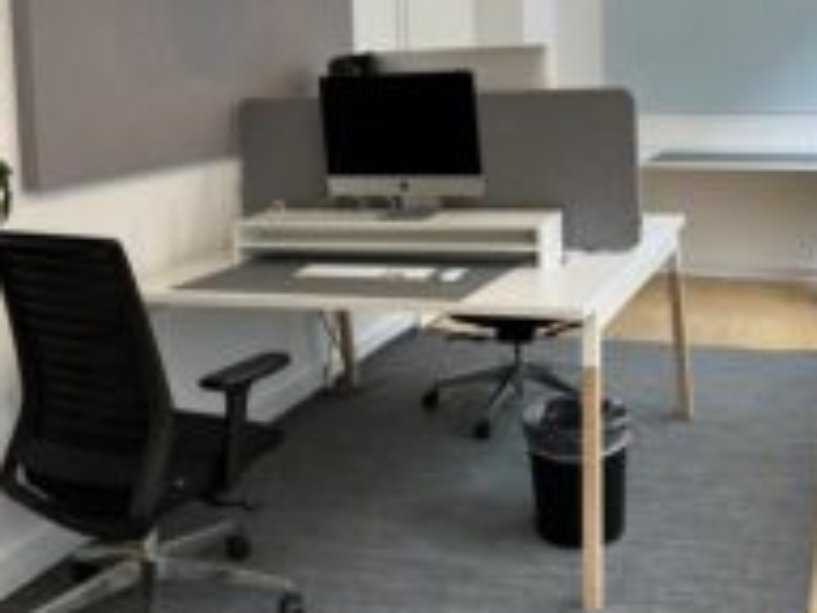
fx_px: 1062
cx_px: 506
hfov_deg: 41.8
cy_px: 94
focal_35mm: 45
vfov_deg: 31.1
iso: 80
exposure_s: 1/100
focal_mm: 6.86
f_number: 1.78
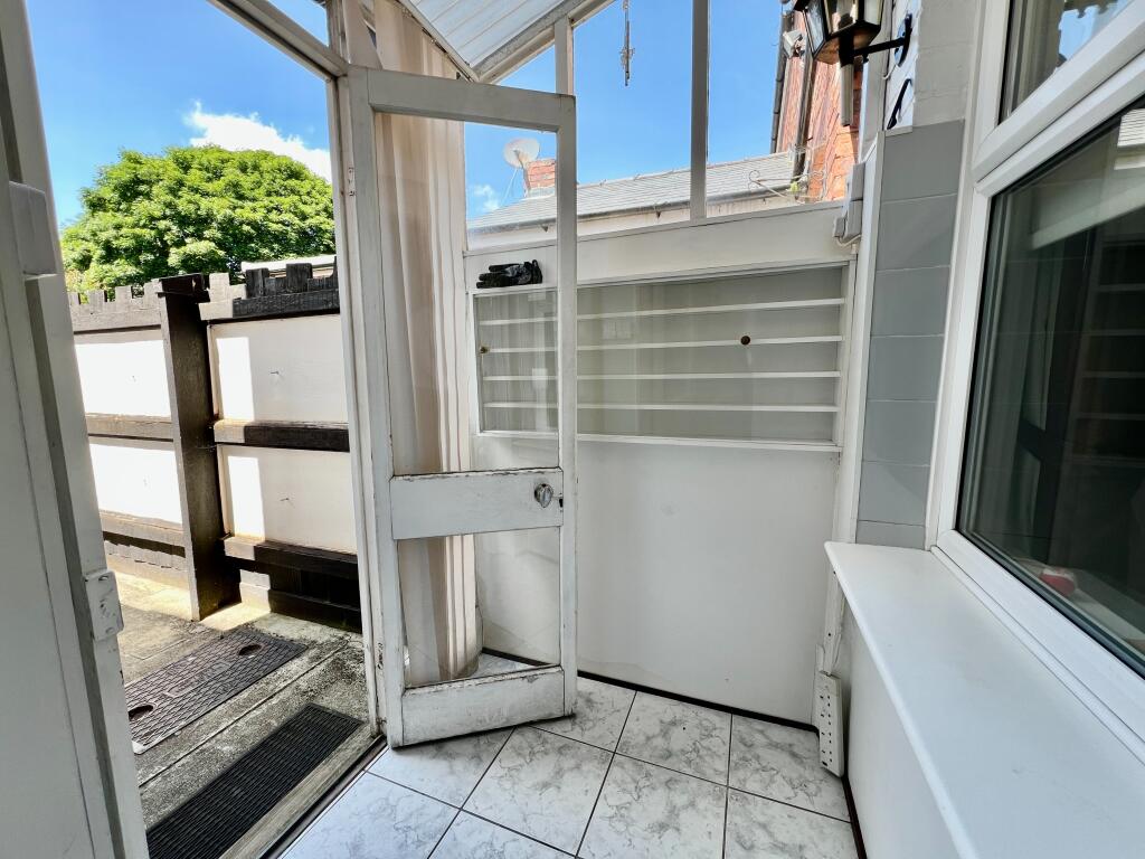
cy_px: 430
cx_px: 572
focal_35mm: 13
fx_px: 430
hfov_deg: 106.2
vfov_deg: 89.9
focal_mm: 1.57
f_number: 1.8
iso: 32
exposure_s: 1/108
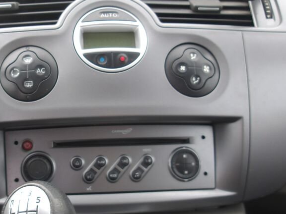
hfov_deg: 38.9
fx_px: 397
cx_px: 83
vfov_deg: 30.3
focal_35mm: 48
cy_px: 108
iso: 100
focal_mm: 4.9
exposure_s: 1/81
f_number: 3
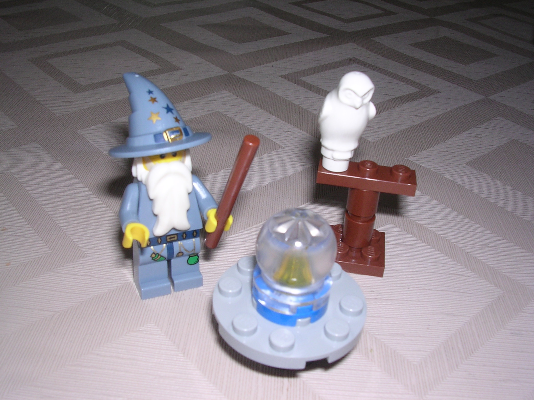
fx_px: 586
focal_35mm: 38
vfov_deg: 37.7
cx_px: 267
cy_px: 200
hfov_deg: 49.0
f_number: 5.6
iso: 100
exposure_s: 1/60.1
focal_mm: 5.8
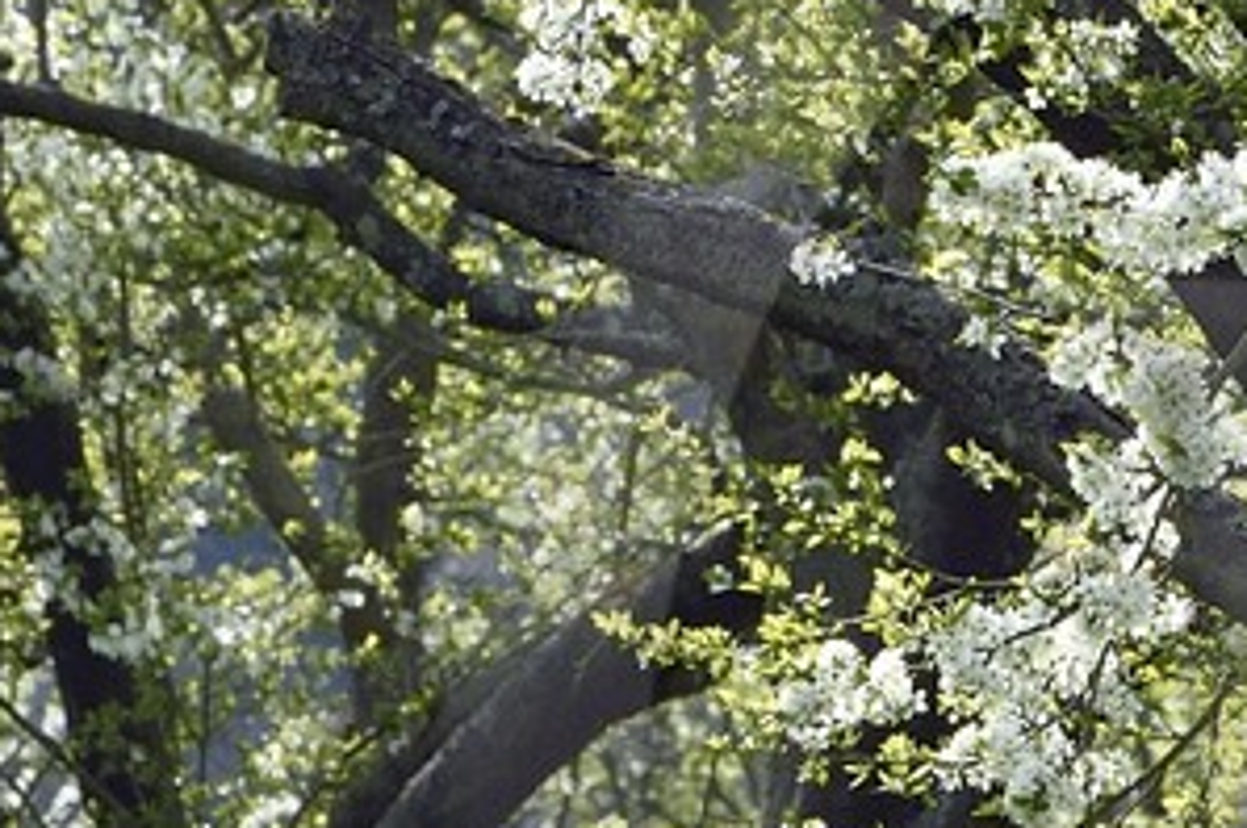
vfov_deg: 2.1
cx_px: 2168
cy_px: 966
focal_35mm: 655
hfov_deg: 3.1
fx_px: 22663
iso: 400
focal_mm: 122
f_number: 13
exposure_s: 1/320
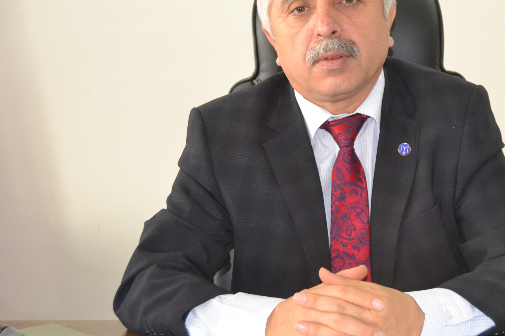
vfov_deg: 18.7
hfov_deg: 27.6
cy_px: 127
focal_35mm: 73
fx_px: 1020
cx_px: 338
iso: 1600
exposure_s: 1/60
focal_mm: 35
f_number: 4.5
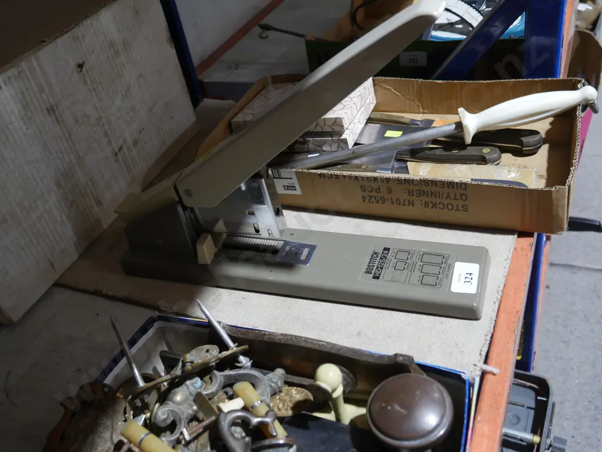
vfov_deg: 41.8
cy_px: 226
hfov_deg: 53.9
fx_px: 592
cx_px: 301
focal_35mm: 34
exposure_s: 1/60
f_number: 4
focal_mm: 17
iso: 640
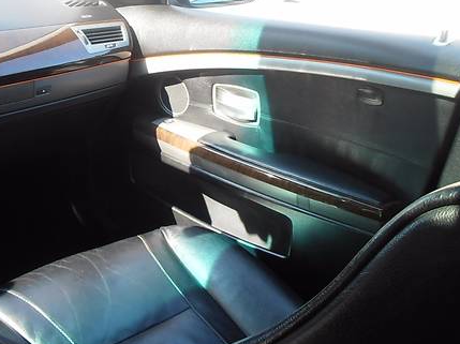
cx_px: 163
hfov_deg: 34.1
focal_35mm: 56
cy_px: 128
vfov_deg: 26.0
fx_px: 744
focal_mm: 5.2
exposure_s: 1/50
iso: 80
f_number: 3.5
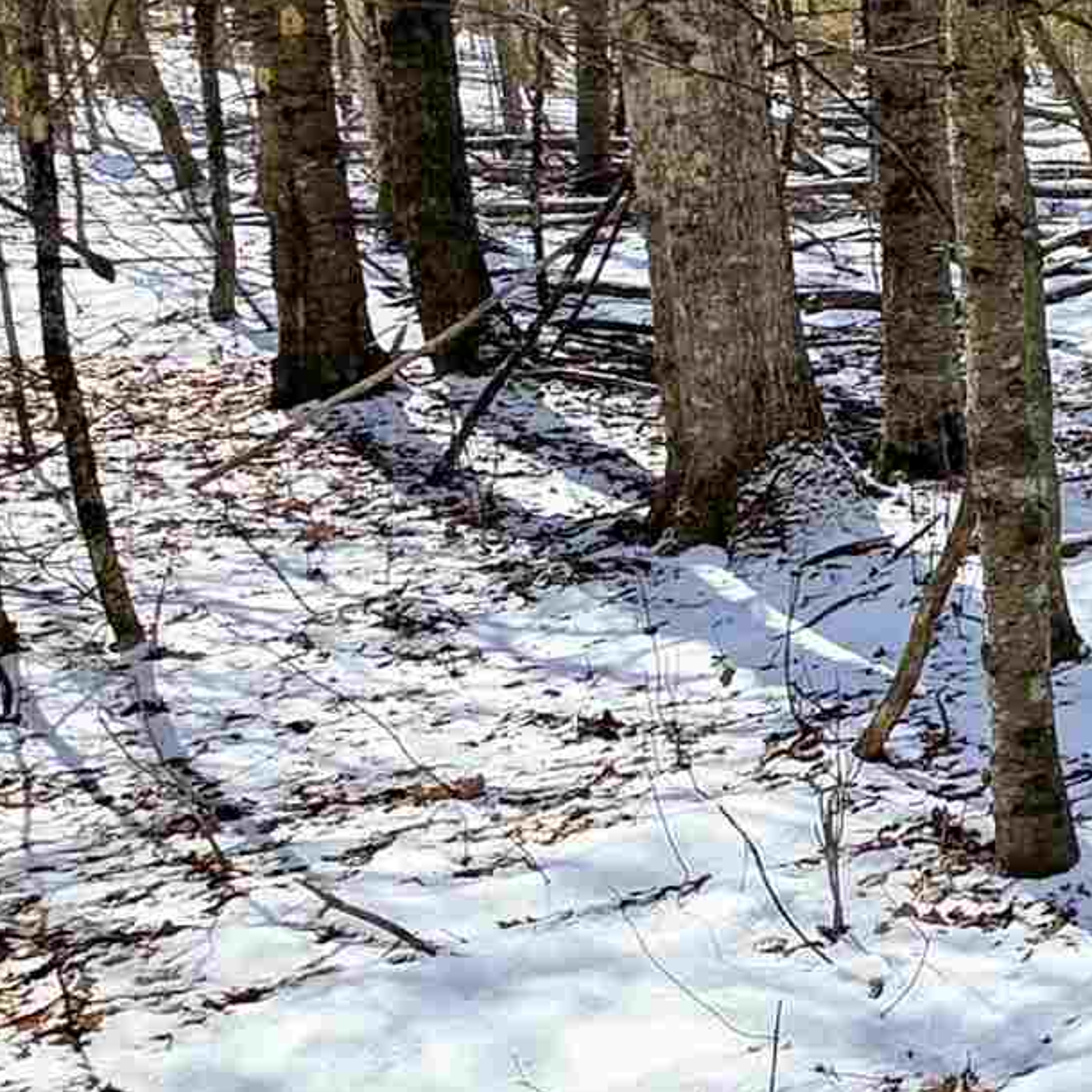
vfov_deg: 28.4
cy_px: 97
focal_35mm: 58
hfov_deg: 21.4
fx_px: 2070
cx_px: 1885
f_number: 1.9
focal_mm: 2.2
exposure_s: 1/1073
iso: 40
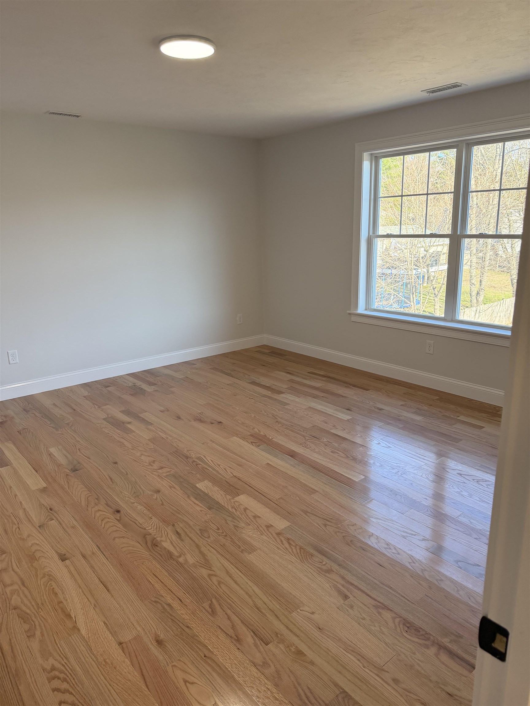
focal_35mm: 24
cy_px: 353
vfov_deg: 71.6
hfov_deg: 56.8
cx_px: 265
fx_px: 490
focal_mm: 6.76
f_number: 1.78
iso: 200
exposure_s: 1/228
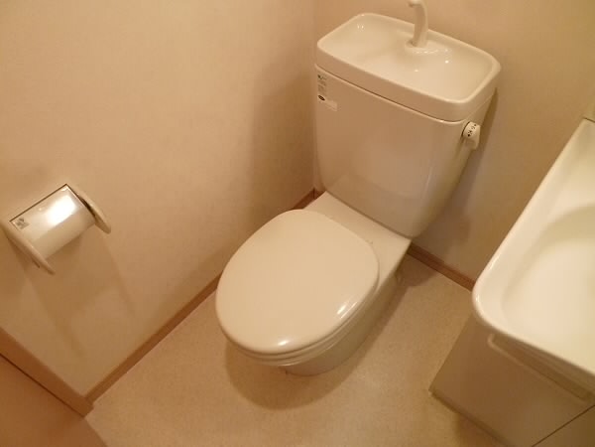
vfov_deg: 54.9
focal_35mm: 25
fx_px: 430
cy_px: 224
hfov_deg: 69.4
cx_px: 298
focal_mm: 4.5
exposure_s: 1/30
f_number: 2.8
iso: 400
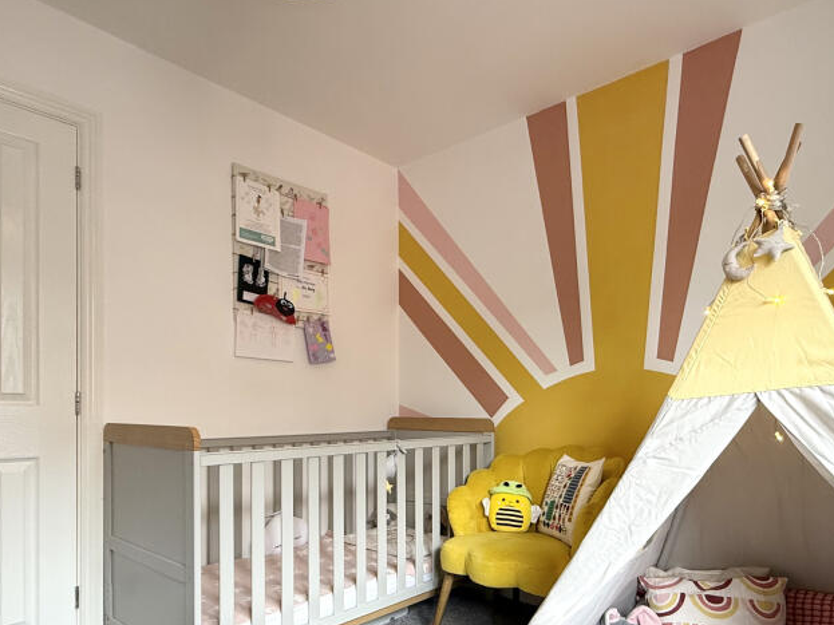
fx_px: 554
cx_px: 475
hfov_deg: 73.5
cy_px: 412
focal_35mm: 23
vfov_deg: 57.7
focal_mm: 2.22
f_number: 2.2
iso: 200
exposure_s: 1/100
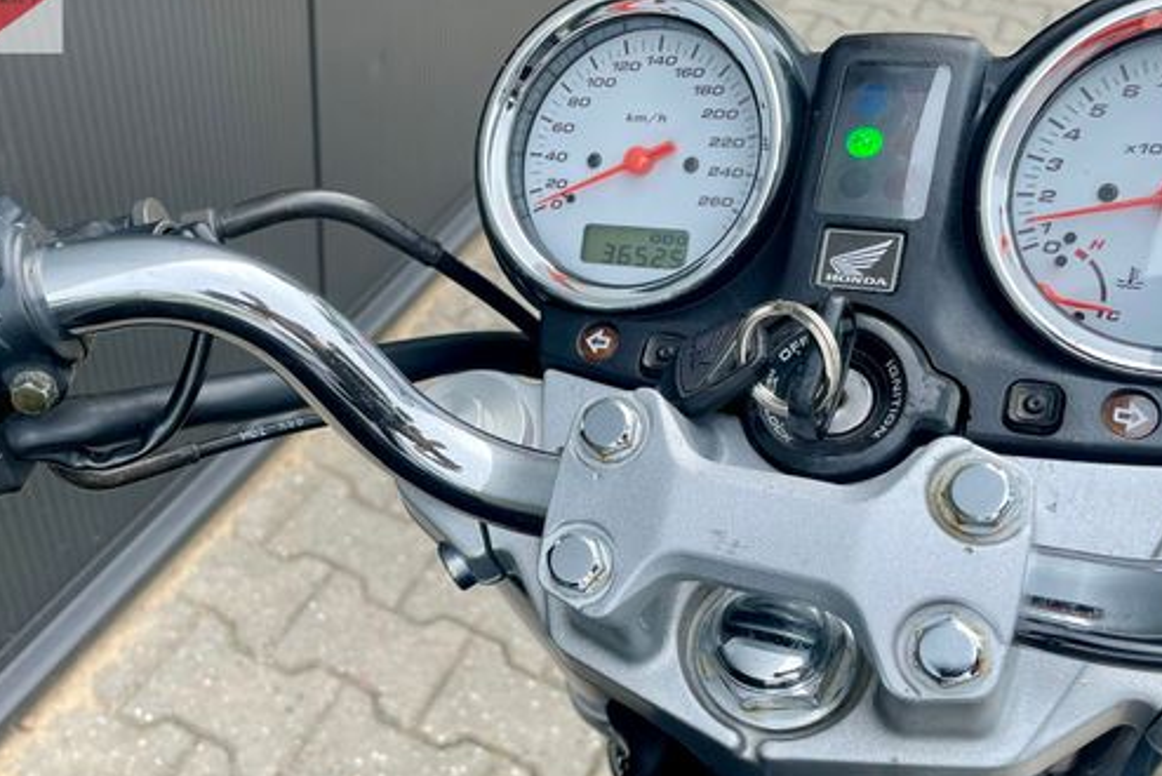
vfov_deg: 37.8
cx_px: 473
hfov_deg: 54.1
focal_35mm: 35
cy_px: 461
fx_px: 1130
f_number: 1.6
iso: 32
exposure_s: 1/955
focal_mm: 4.2
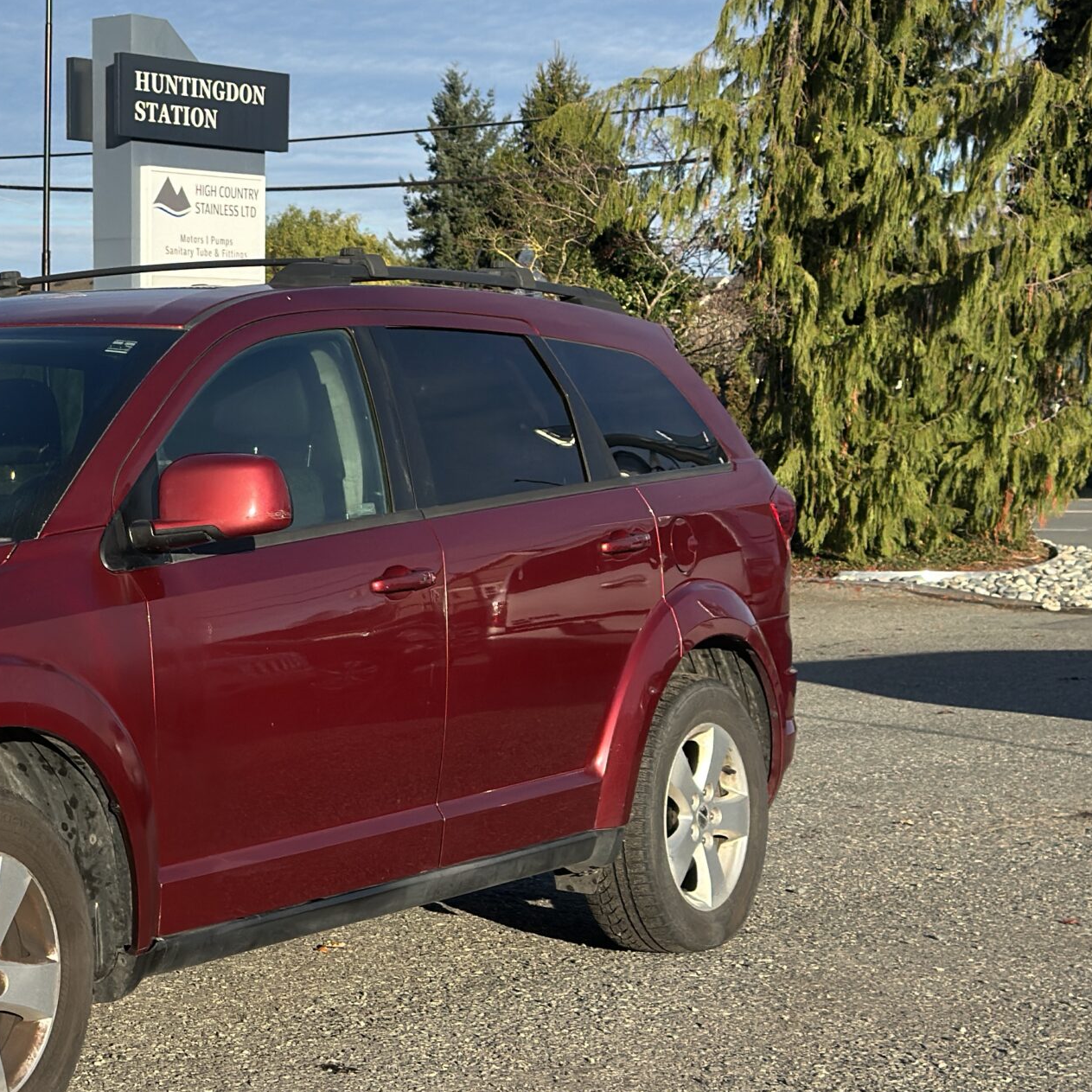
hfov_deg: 19.6
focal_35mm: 86
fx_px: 3069
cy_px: 605
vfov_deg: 20.2
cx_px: 30
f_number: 1.78
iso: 100
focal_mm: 6.86
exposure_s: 1/3731
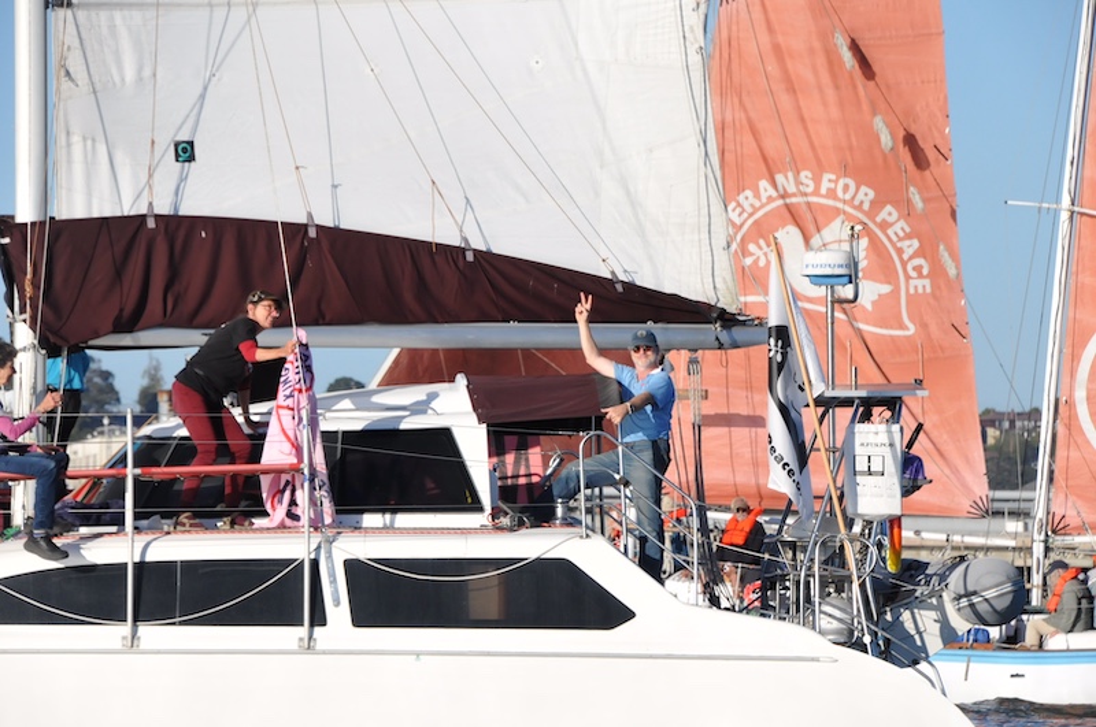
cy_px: 364
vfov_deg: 5.4
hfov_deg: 8.1
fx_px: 7752
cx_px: 548
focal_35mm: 255
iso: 800
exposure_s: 1/1000
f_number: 16
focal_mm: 170
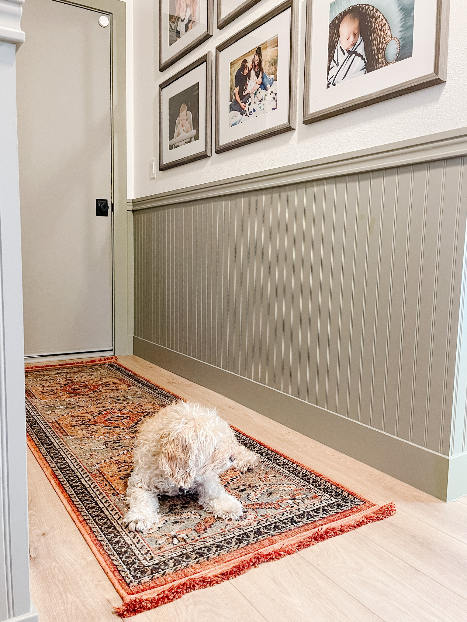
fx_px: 468
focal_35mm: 26
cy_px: 311
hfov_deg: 53.1
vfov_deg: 67.3
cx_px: 234
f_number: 1.6
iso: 400
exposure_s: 1/40
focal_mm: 5.1
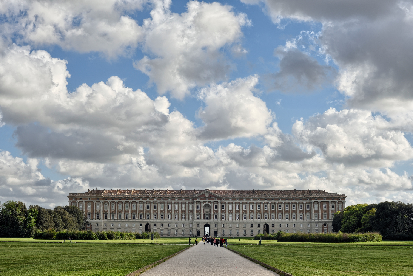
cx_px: 206
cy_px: 138
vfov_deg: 27.0
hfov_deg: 39.6
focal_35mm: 50
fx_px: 574
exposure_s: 1/320
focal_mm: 50
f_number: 8
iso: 100
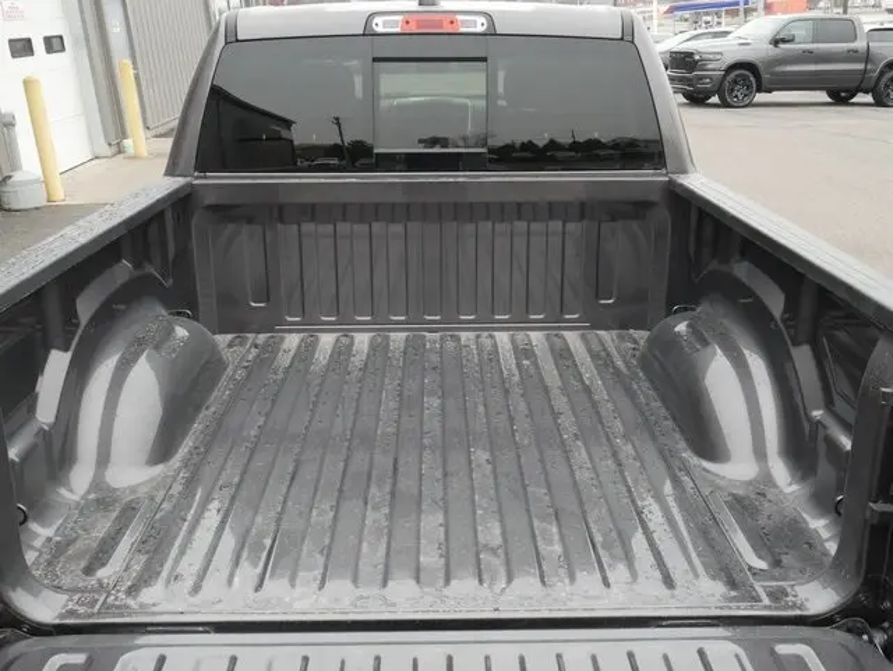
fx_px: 981
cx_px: 446
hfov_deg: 48.9
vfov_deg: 37.8
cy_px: 336
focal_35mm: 38
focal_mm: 19
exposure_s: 1/60
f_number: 10
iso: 1000
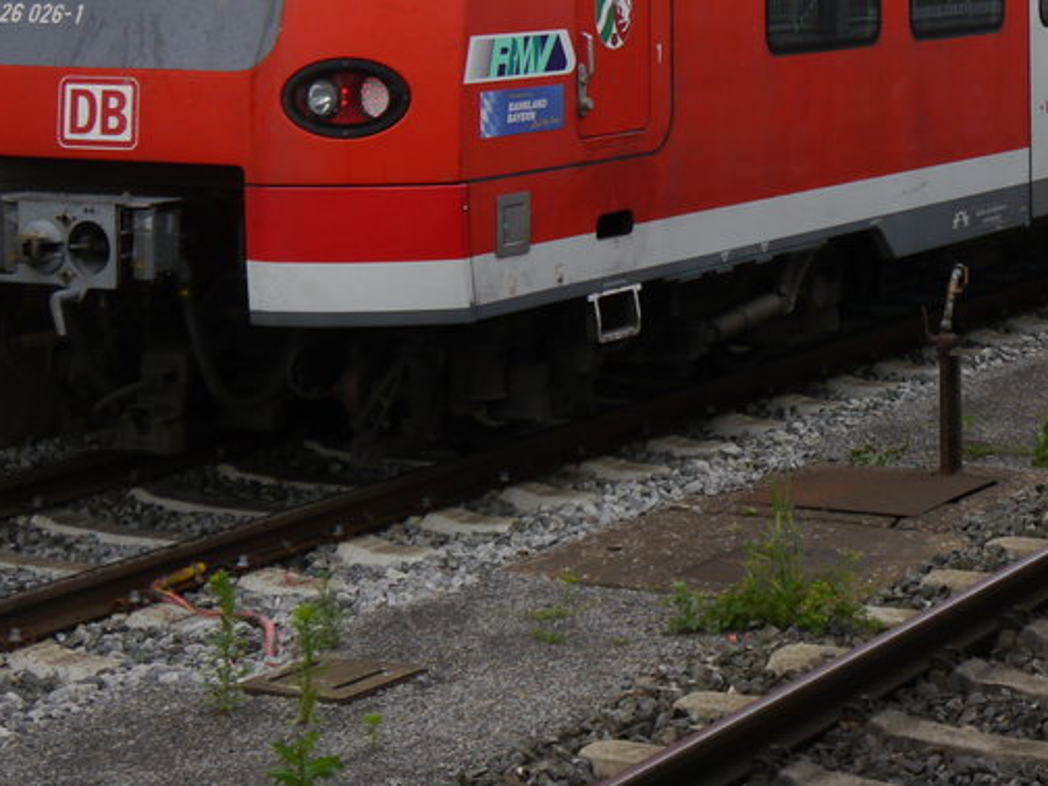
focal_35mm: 100
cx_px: 969
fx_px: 3028
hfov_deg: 19.2
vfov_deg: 14.4
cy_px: -146
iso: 160
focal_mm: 21
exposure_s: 1/160
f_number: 5
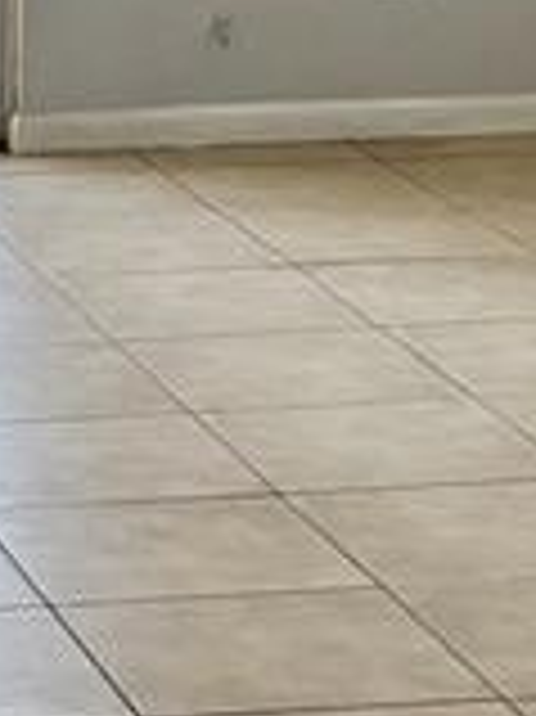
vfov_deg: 10.1
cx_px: -374
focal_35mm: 196
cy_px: 338
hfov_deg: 7.4
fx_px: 4052
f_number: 1.6
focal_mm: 5.96
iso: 80
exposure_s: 1/121
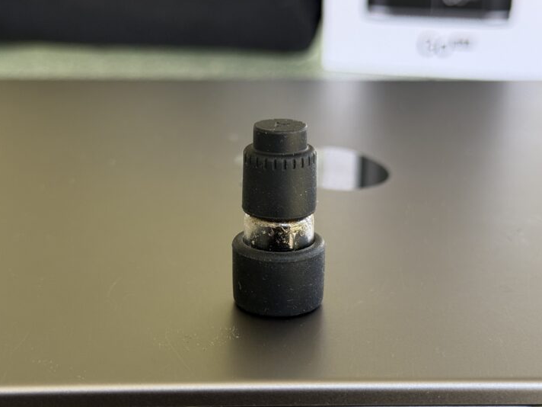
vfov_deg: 21.3
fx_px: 1080
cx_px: 263
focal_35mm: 69
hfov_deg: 28.2
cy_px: 212
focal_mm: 6.76
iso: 80
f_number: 1.78
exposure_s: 1/124
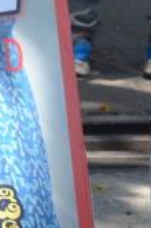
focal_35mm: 433
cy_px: -281
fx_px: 2736
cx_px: -290
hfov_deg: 3.1
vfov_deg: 4.7
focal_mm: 48
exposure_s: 1/200
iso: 200
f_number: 5.6
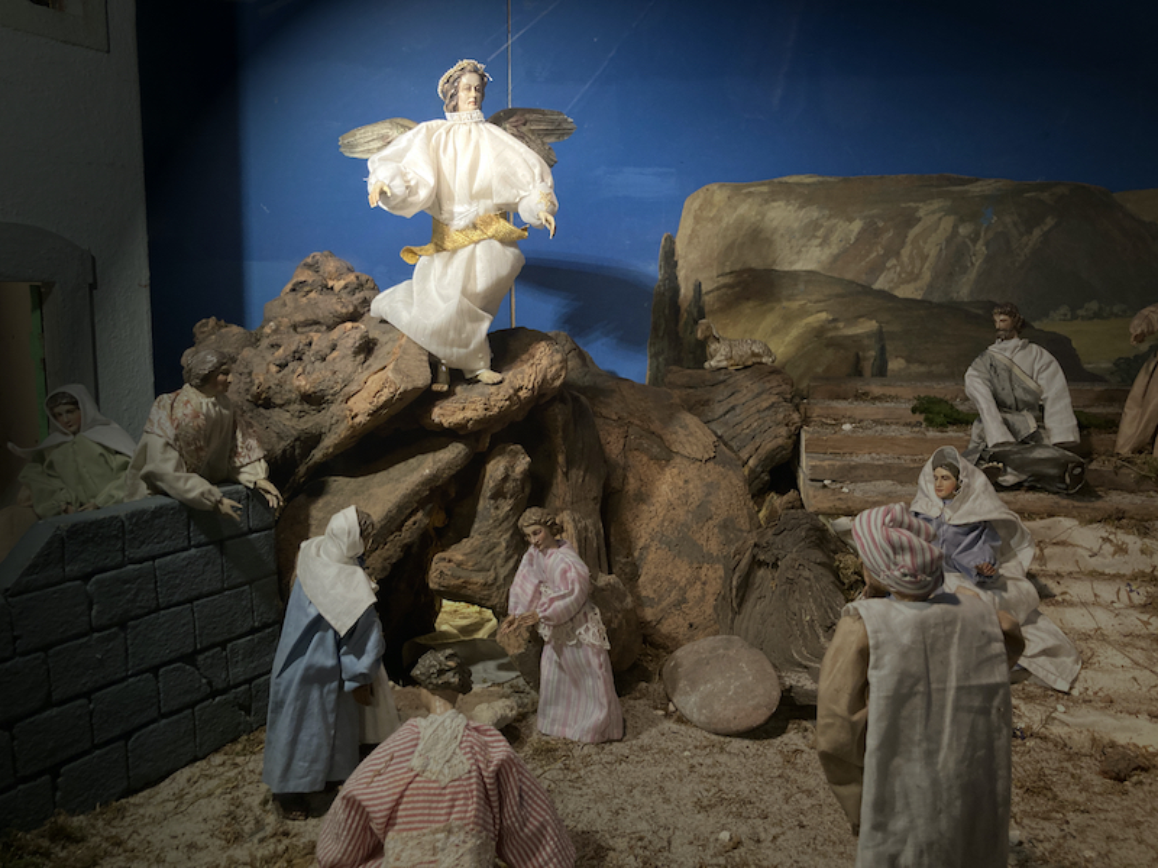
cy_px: 434
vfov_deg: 49.7
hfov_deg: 63.4
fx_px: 937
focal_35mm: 28
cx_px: 579
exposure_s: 1/33
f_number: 1.8
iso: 250
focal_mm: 4
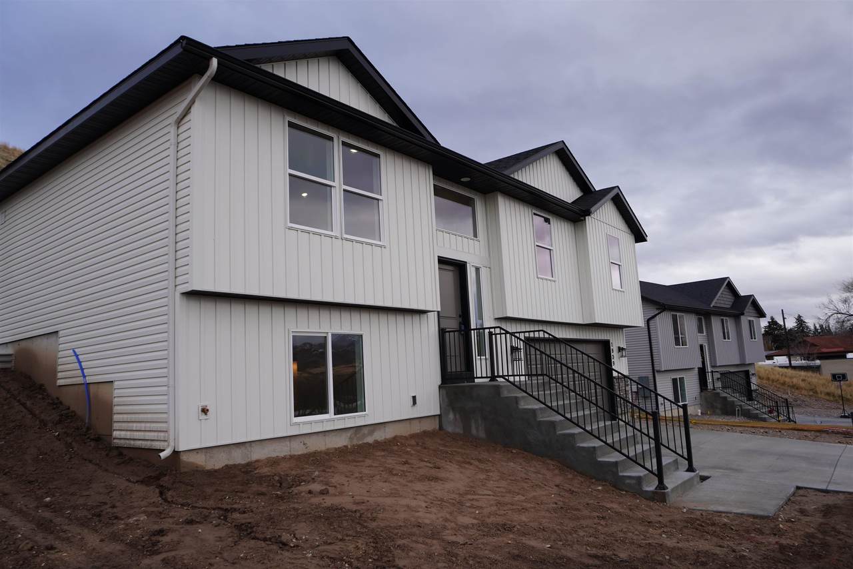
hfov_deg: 70.4
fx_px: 604
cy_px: 284
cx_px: 426
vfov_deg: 50.4
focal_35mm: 26
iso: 100
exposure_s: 1/200
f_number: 5
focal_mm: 17
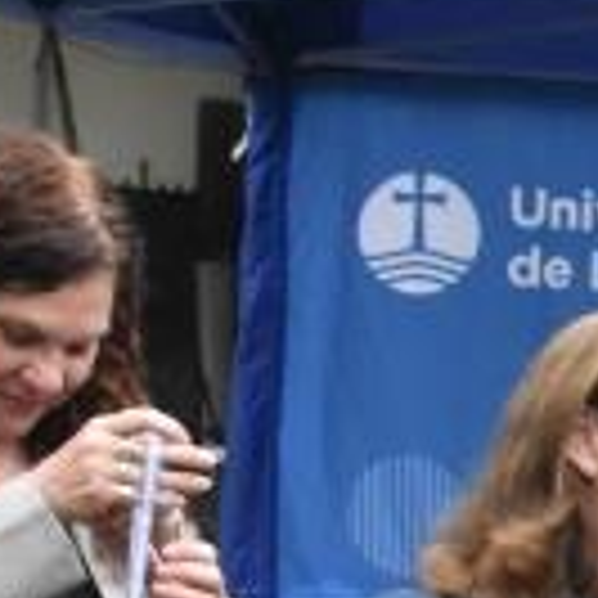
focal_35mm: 235
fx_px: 4593
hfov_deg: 6.8
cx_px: 1731
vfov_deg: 7.4
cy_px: 713
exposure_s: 1/320
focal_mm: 24
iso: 2000
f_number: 9
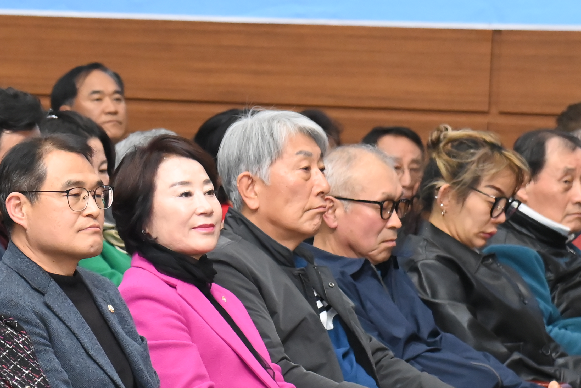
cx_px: 40
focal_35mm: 301
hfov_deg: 6.8
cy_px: 295
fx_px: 4857
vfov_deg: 4.6
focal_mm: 120
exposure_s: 1/160
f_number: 6.3
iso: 8000
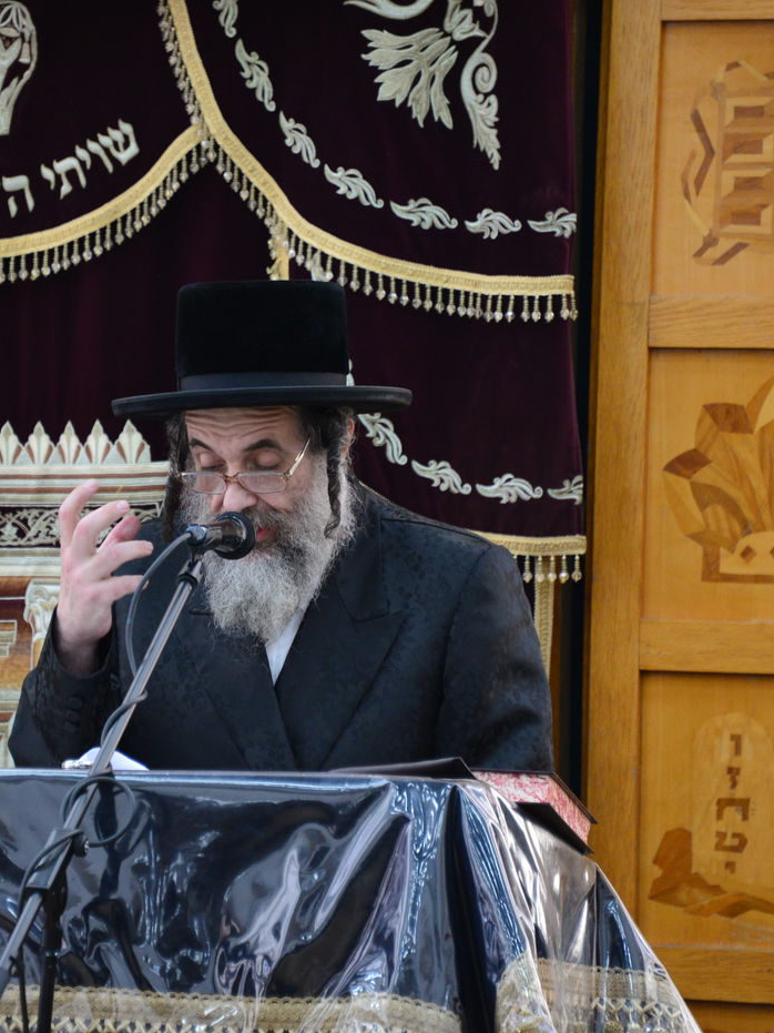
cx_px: 174
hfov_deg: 3.4
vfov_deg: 4.6
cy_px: 516
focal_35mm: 434
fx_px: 12942
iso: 2000
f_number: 5.6
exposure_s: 1/100
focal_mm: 300
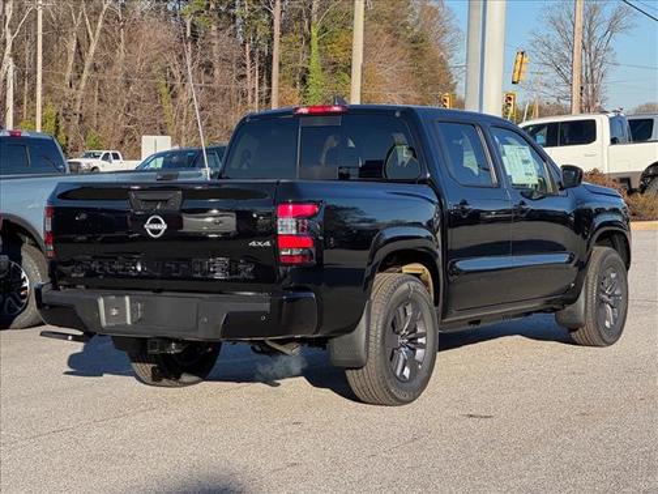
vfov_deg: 19.1
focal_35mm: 77
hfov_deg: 25.3
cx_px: 329
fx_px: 1464
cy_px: 247
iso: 25
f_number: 2.8
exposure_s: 1/436
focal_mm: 9
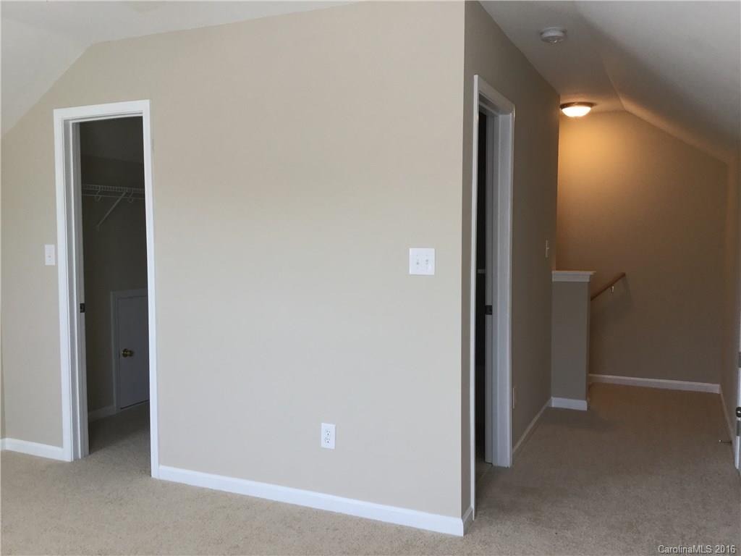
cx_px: 370
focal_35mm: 31
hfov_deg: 58.4
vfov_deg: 45.4
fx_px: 664
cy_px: 278
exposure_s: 1/40
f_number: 2.4
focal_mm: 3.3
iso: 25
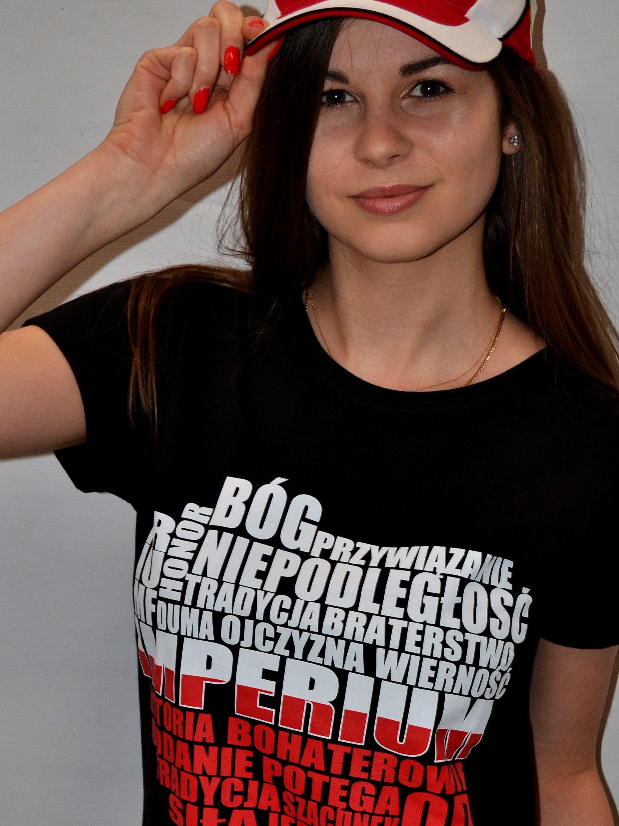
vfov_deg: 21.7
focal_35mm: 90
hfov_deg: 16.4
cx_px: 299
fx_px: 2143
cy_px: 558
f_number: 5
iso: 400
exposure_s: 1/60
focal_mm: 35
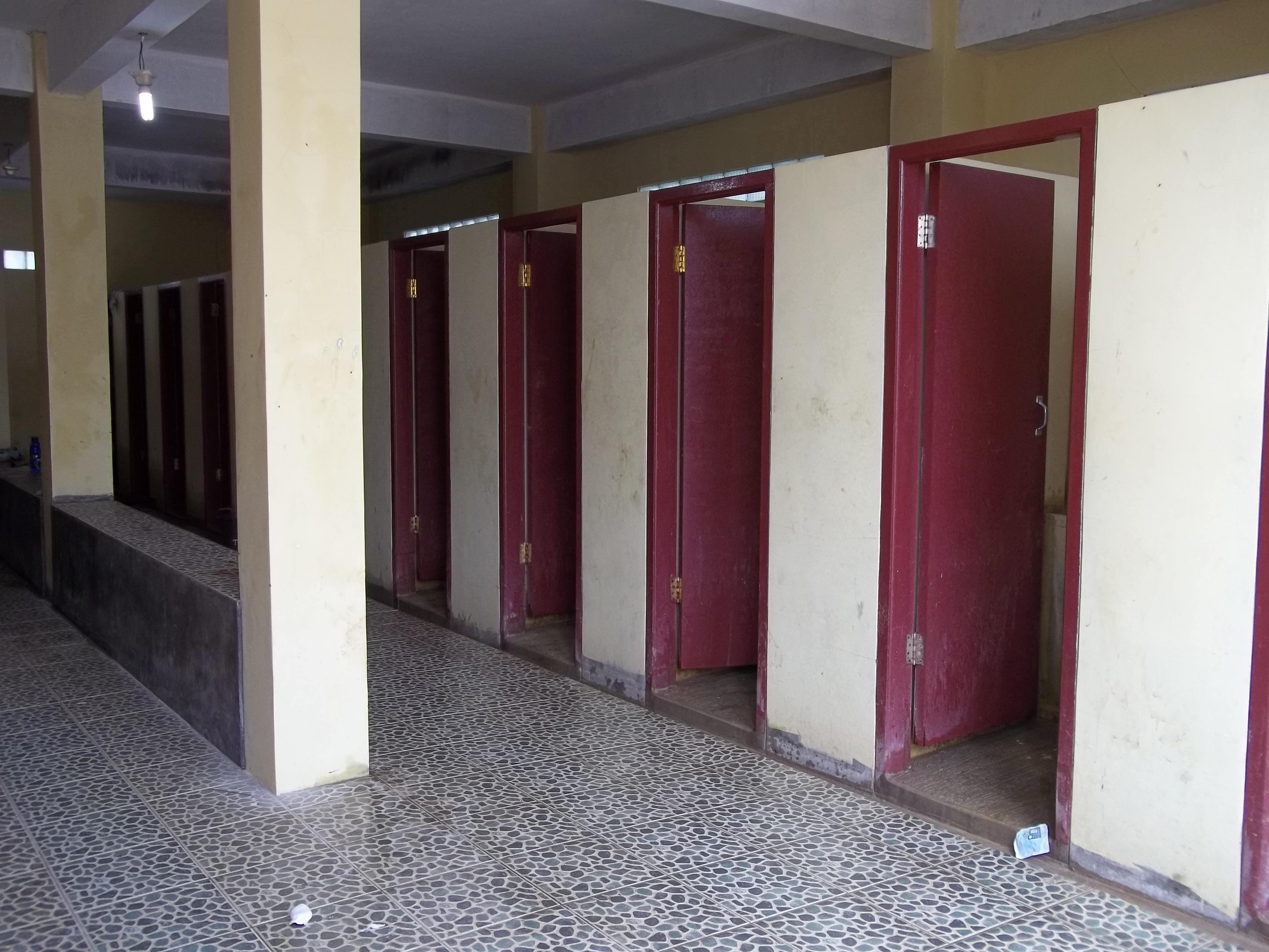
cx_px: 634
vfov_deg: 44.2
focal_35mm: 32
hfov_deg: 56.8
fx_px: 1173
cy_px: 476
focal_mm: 5.7
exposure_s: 1/80
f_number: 2.9
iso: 64
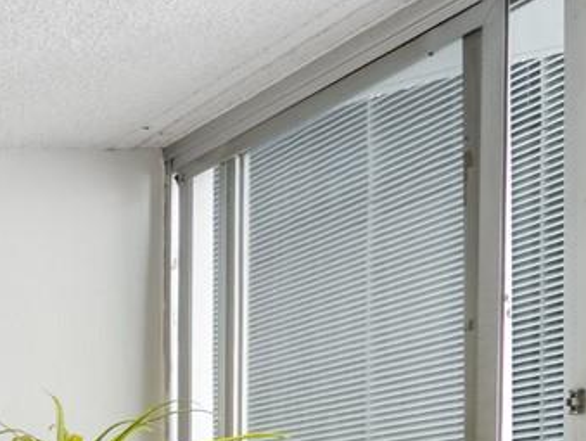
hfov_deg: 18.7
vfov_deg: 20.4
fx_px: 1118
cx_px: -585
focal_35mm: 66
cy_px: 576
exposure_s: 1/800
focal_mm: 7
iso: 250
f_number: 4
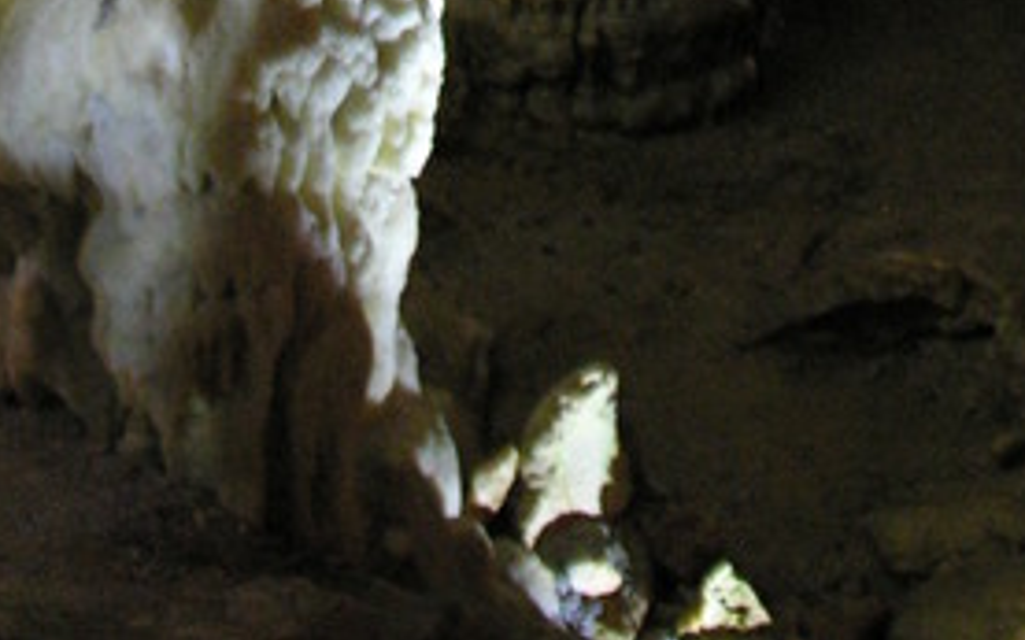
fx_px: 4050
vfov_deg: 8.4
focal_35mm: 145
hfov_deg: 14.4
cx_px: 607
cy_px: -795
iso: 200
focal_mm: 9.5
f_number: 2.8
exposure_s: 1/3.1
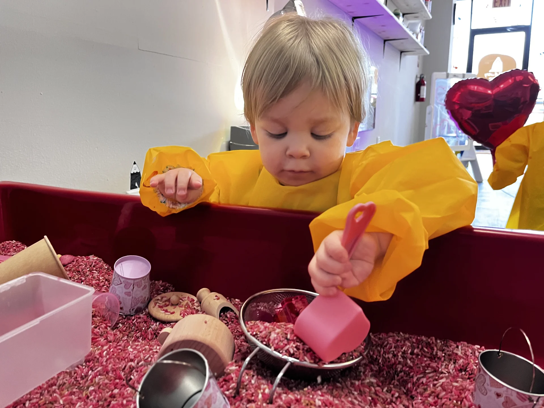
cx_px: 272
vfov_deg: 53.1
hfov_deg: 67.3
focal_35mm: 26
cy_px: 204
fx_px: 409
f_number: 1.6
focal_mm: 5.1
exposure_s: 1/60
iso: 200
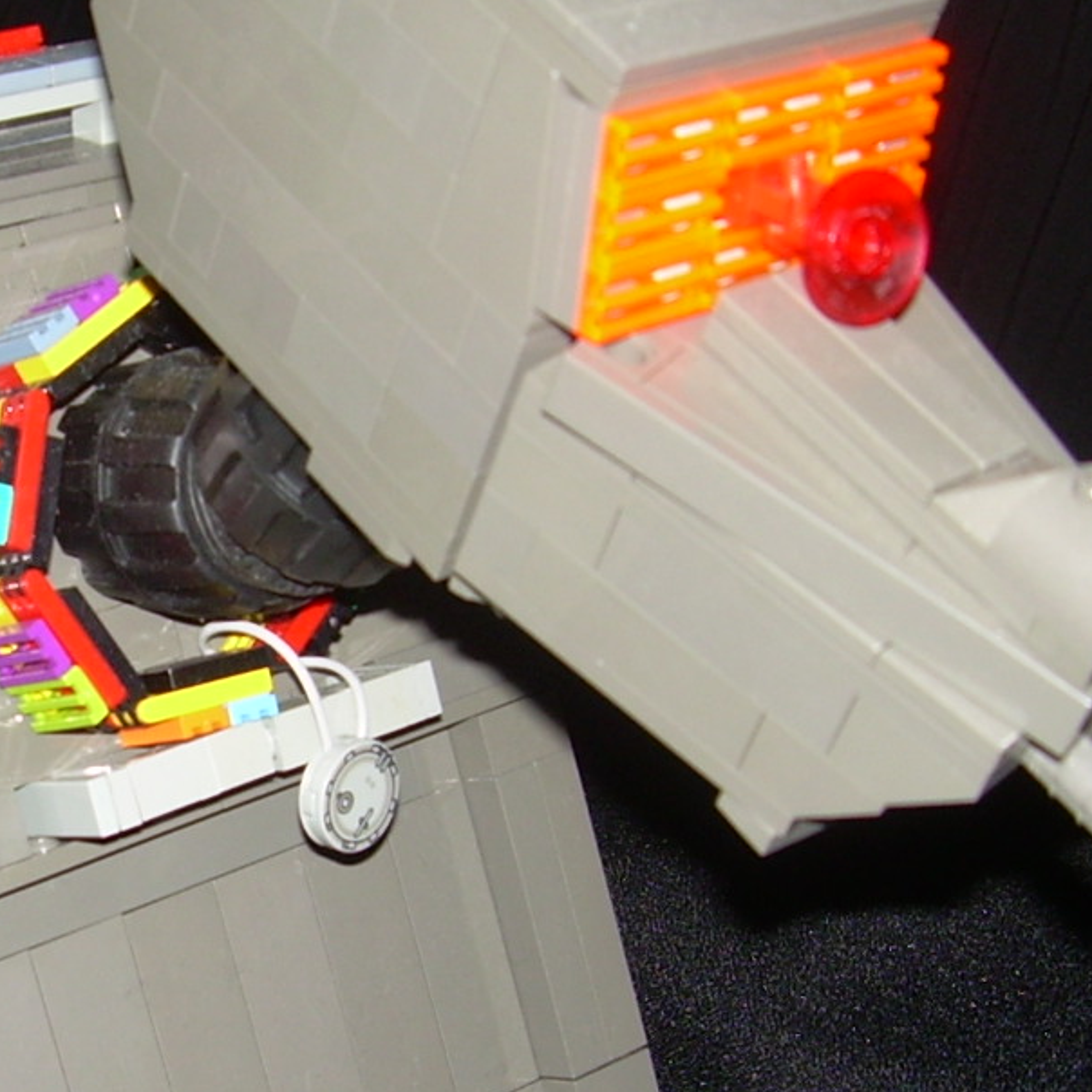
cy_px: 607
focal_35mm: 89
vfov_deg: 19.5
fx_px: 3176
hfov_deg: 19.1
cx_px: 98
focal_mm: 6.3
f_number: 2.8
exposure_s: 1/60
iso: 50
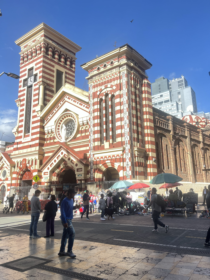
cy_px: 140
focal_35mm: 26
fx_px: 210
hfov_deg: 53.1
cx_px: 105
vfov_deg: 67.3
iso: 50
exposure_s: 1/1075
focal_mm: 5.1
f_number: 1.6
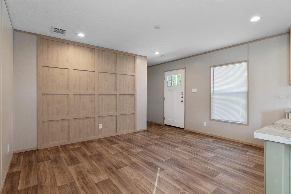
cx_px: 146
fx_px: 145
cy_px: 97
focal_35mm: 18
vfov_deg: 67.4
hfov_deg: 90.0
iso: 320
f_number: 8
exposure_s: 1/160
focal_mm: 12
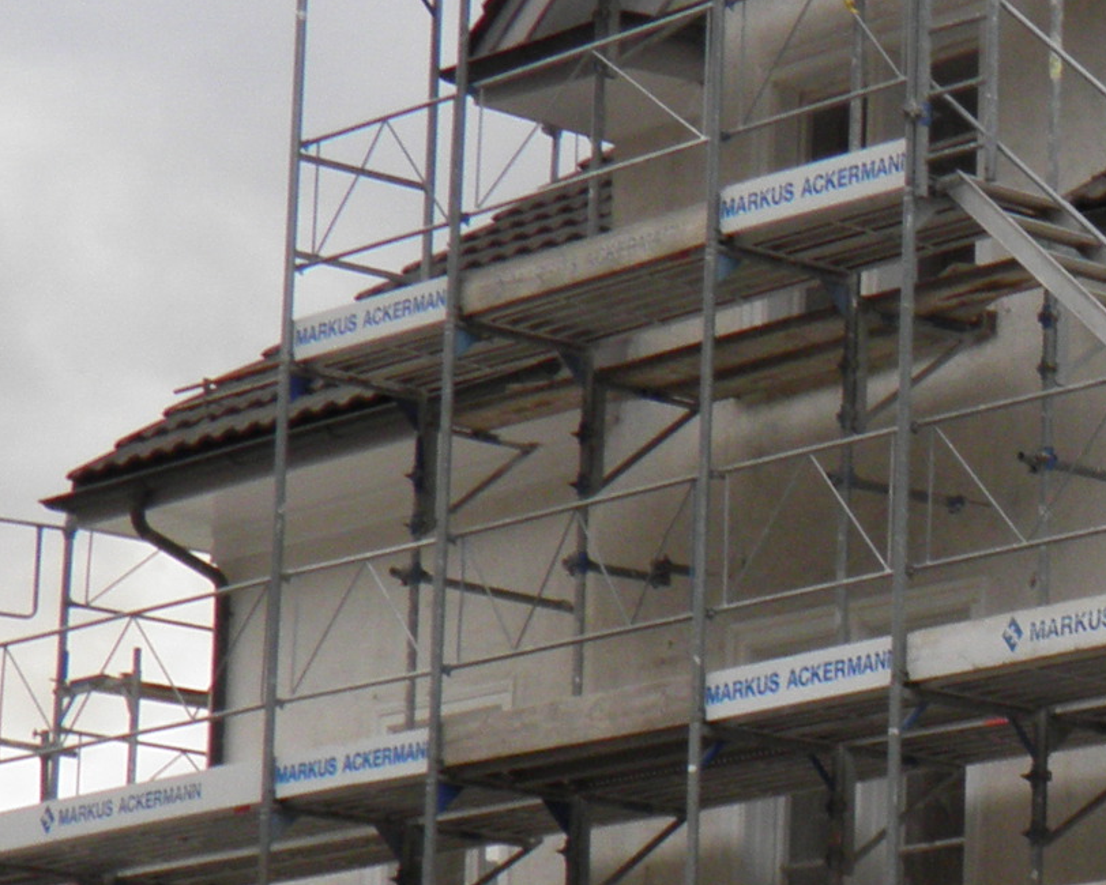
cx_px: 1536
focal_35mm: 153
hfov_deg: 12.1
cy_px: 901
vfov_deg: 10.0
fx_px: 5009
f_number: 3.2
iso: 64
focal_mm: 7.1
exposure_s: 1/40
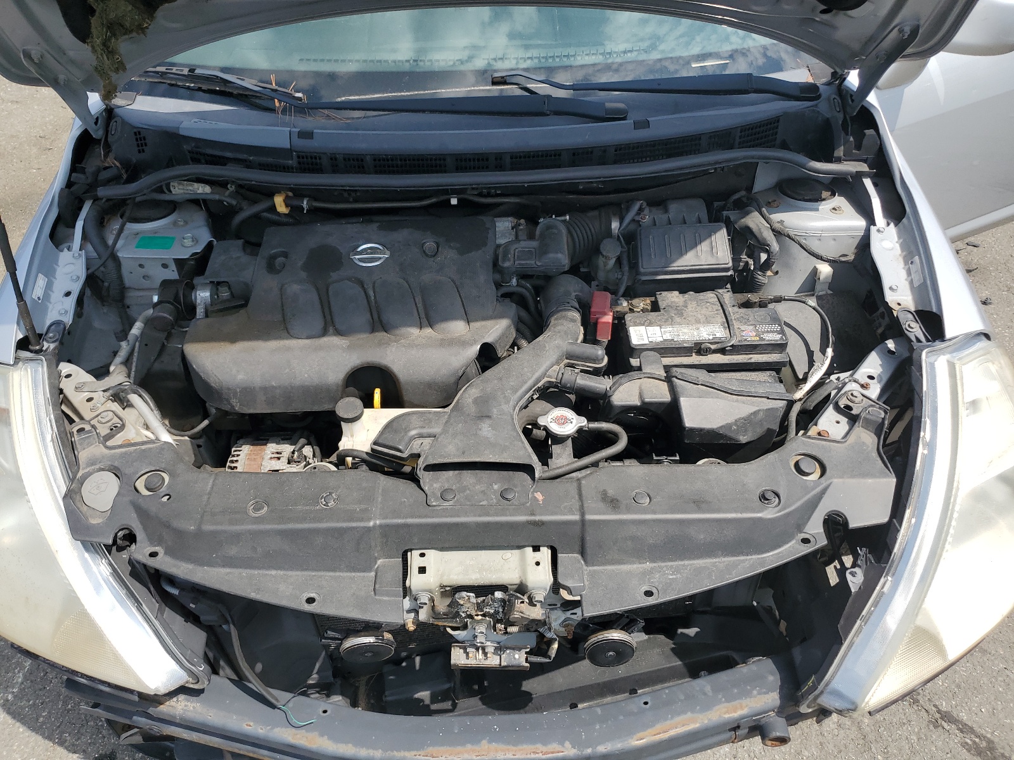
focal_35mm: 26
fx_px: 762
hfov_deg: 67.3
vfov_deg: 53.1
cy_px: 380
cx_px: 507
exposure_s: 1/2500
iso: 50
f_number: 1.5
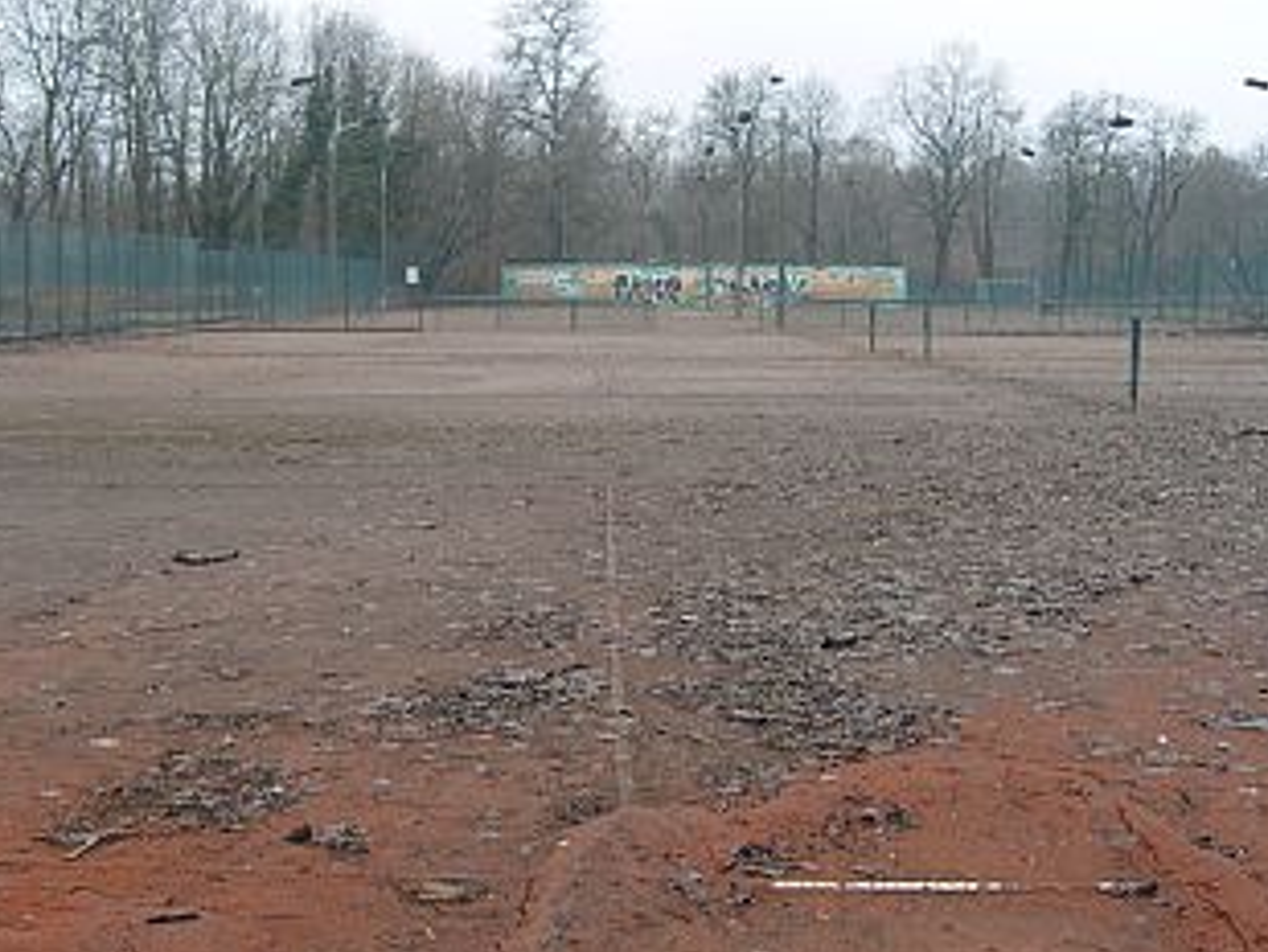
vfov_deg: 32.9
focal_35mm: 44
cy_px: 476
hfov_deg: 42.6
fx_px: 1612
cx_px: 468
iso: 100
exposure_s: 1/250
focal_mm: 7.3
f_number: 2.8
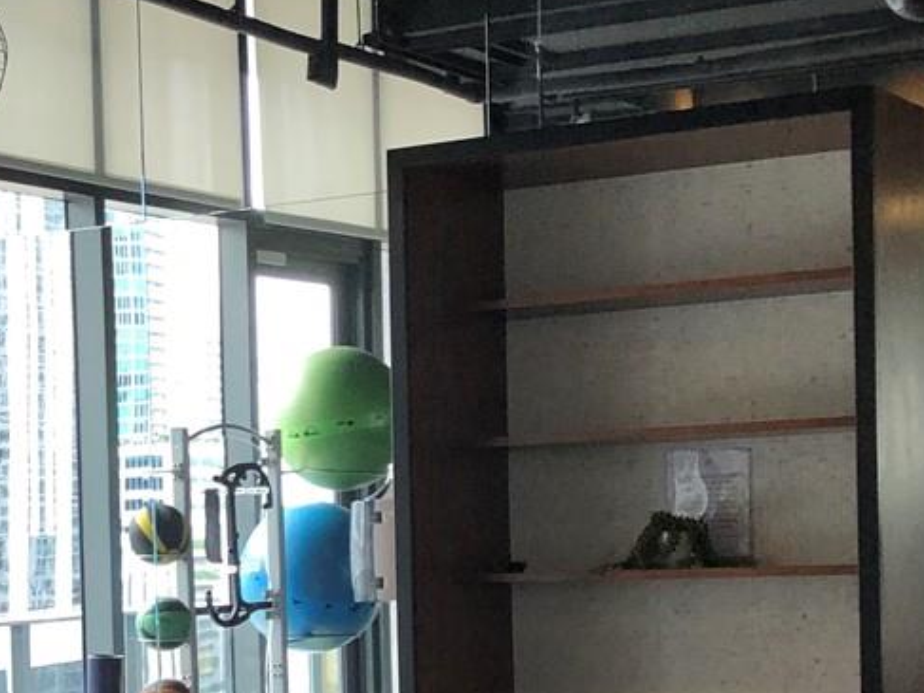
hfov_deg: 21.1
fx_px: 2455
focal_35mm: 92
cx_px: 190
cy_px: 691
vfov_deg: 15.8
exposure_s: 1/30
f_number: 1.8
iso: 25
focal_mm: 4
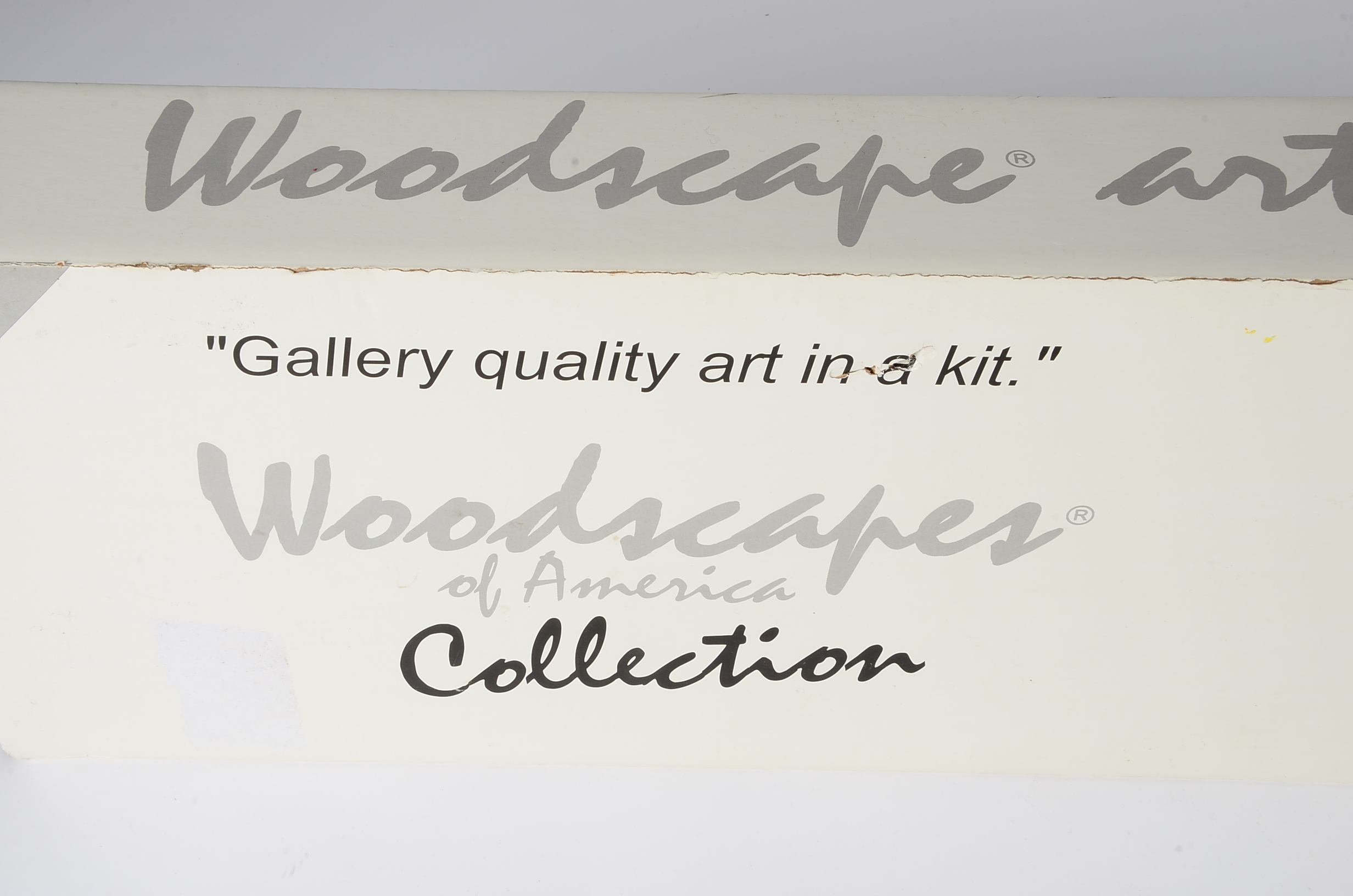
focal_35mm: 45
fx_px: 1688
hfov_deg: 43.7
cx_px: 676
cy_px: 448
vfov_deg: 29.7
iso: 100
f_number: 18
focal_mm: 30
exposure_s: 1/125
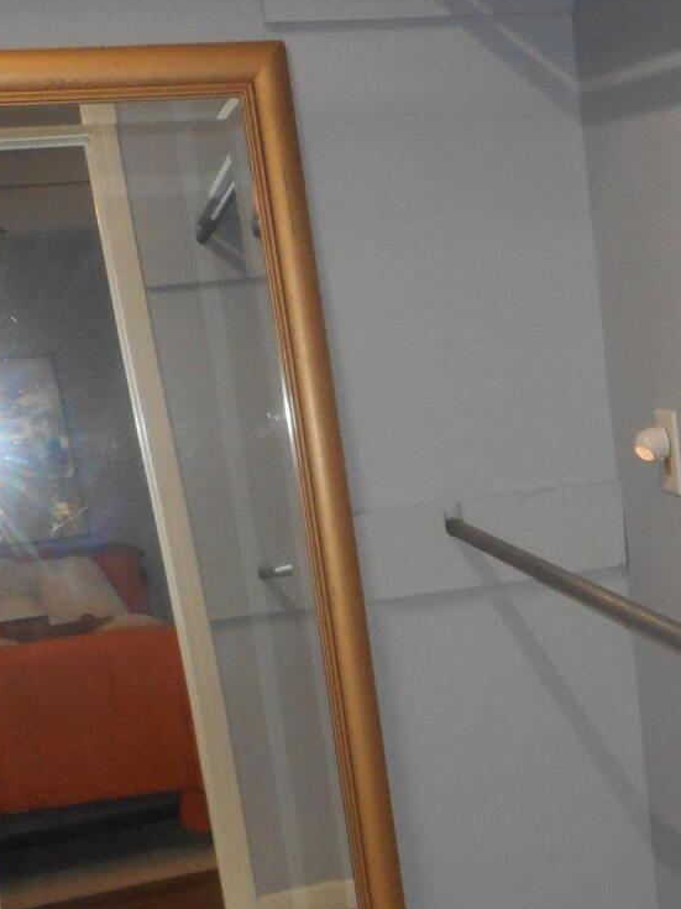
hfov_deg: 20.8
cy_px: 804
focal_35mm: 68
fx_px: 1784
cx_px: 698
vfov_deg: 27.6
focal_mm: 4.5
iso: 220
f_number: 3.7
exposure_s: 1/25
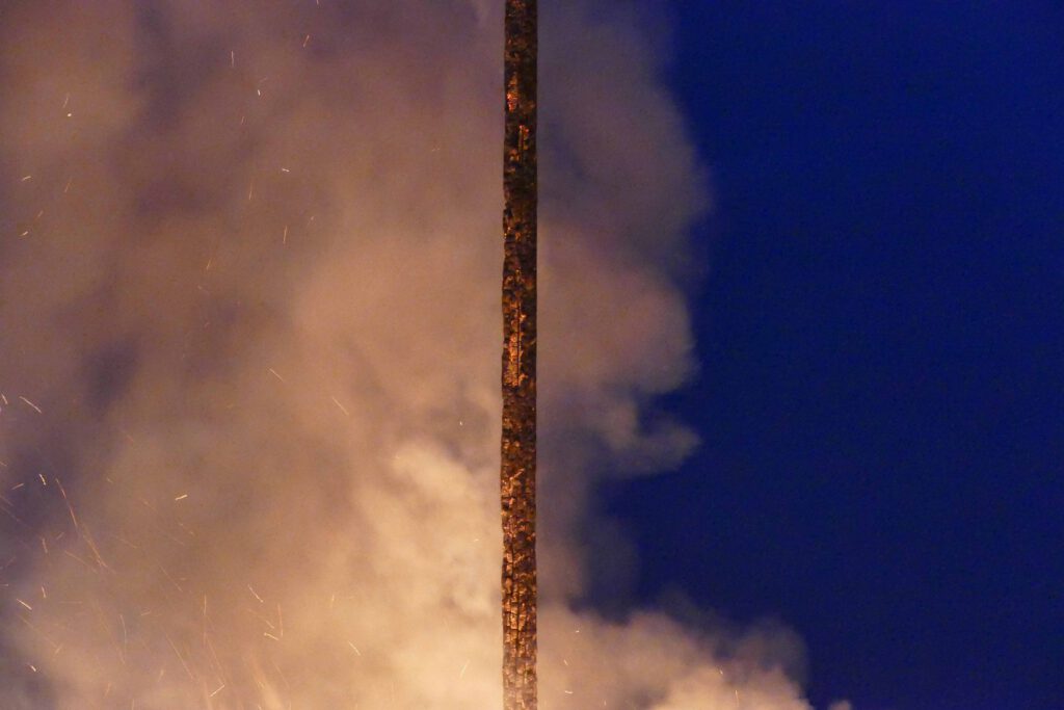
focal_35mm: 160
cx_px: 532
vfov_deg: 8.6
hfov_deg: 12.8
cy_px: 355
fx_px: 4729
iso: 6400
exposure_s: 1/25
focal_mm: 58.01
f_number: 5
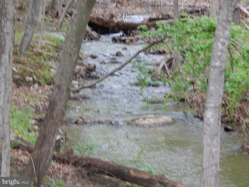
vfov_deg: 8.2
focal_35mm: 182
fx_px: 1309
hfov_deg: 10.9
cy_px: 94
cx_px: 124
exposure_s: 1/30
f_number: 5.3
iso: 180
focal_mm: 32.8
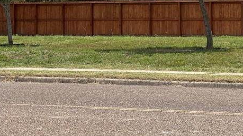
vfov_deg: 6.5
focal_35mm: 187
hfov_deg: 11.4
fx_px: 1205
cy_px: 4
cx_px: 256
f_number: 2.8
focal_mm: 9
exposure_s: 1/919
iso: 32
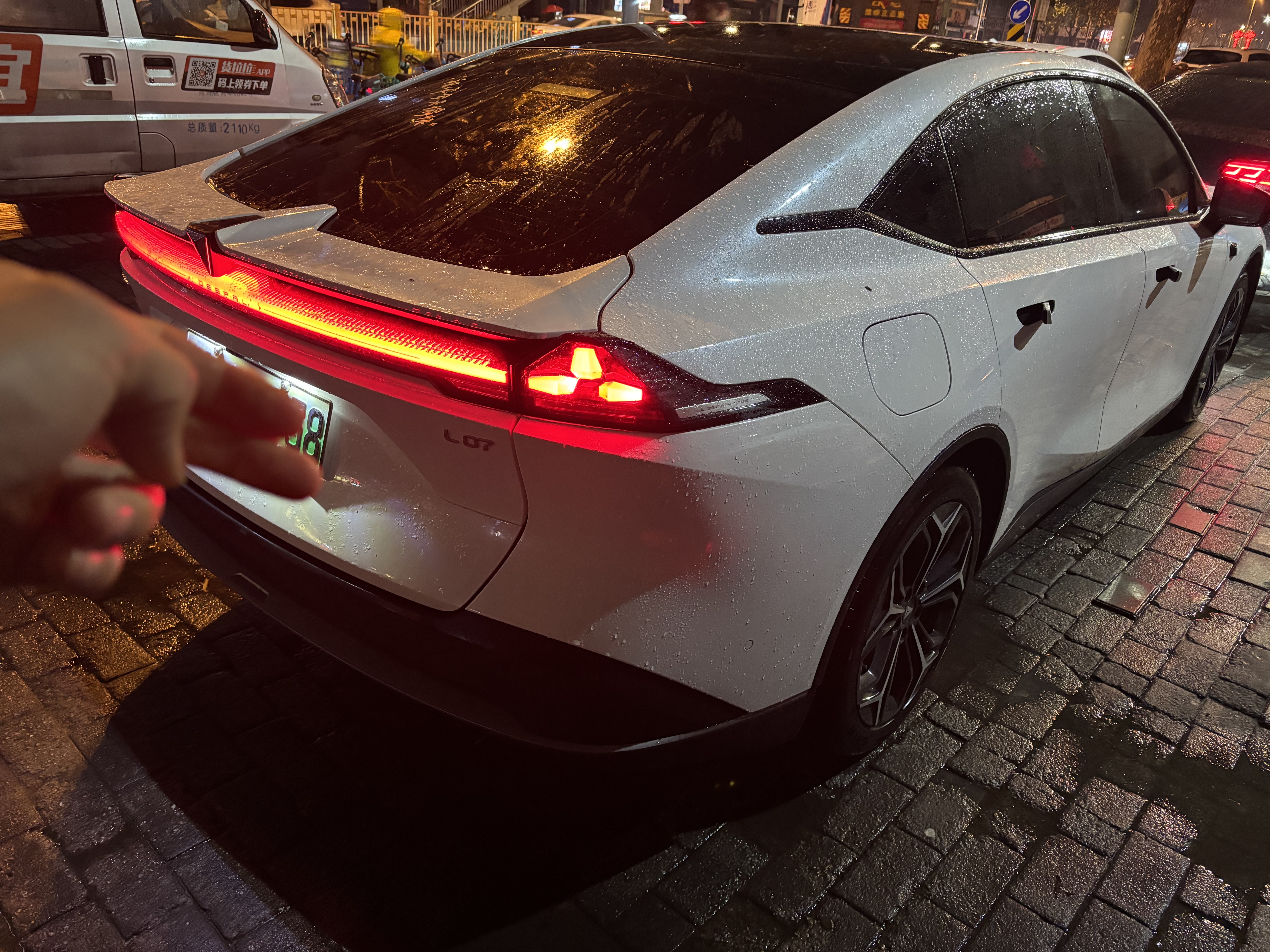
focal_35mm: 26
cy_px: 476
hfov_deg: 67.3
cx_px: 635
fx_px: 954
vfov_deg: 53.1
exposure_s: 1/33
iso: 640
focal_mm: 5.96
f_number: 1.6
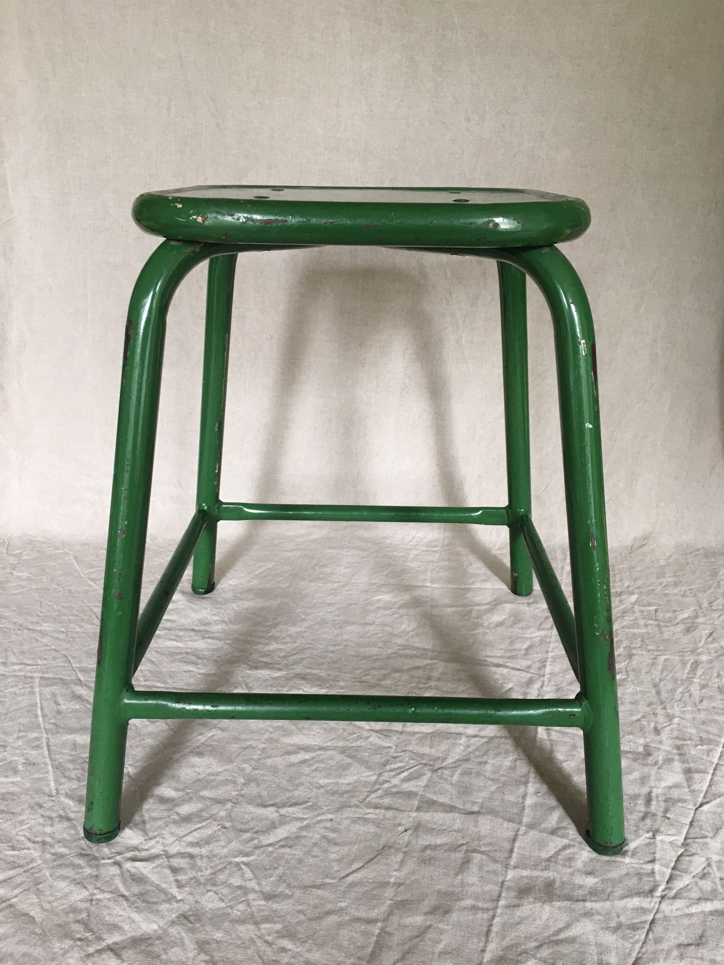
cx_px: 362
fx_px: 809
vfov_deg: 61.7
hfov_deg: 48.2
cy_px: 482
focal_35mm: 29
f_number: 2.2
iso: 100
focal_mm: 4.15
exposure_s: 1/33
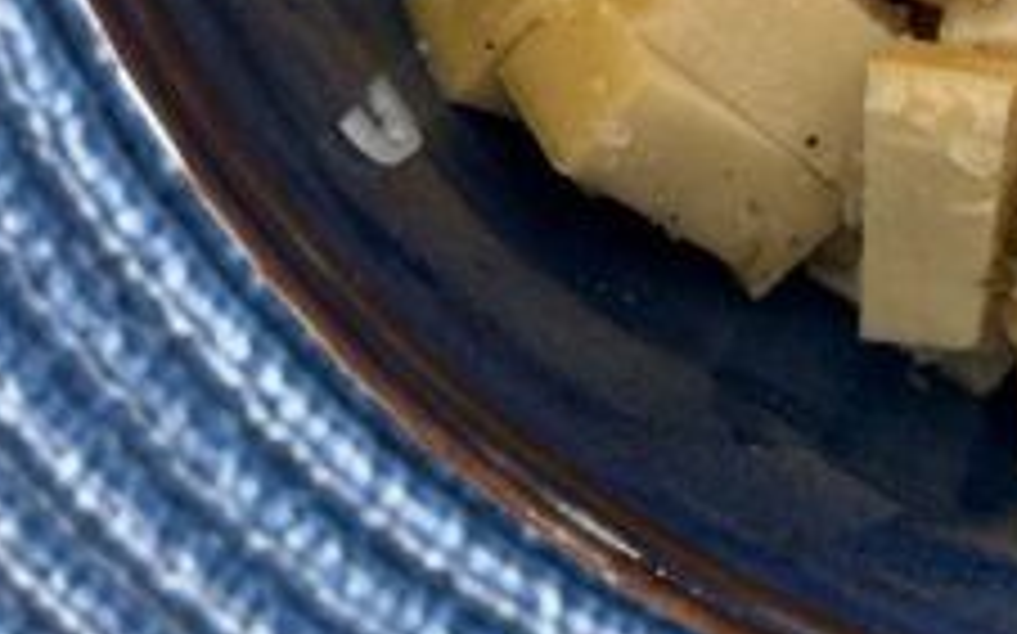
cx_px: 1440
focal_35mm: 216
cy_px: -742
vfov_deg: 5.9
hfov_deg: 9.5
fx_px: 5984
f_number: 1.78
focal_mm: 6.76
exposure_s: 1/60
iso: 125
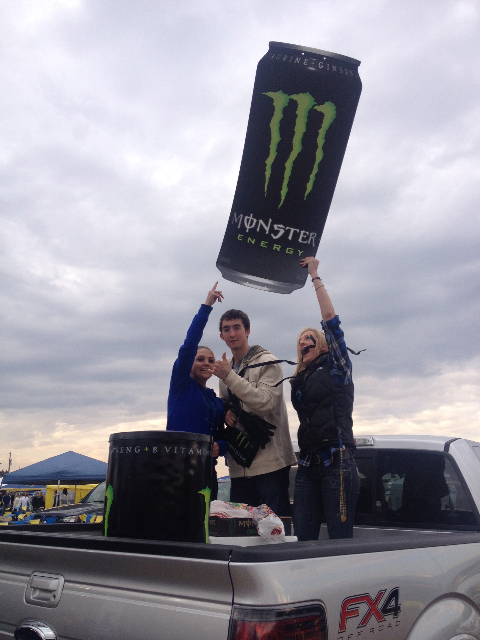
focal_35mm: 35
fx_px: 647
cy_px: 320
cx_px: 240
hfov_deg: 40.7
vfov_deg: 52.6
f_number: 2.4
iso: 50
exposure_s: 1/476
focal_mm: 4.28
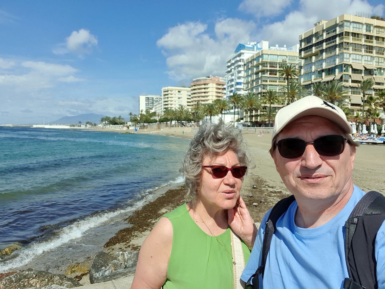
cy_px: 144
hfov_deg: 69.4
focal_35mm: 25
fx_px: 278
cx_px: 192
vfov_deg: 54.9
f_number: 1.9
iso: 47
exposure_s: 1/2481
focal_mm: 3.3
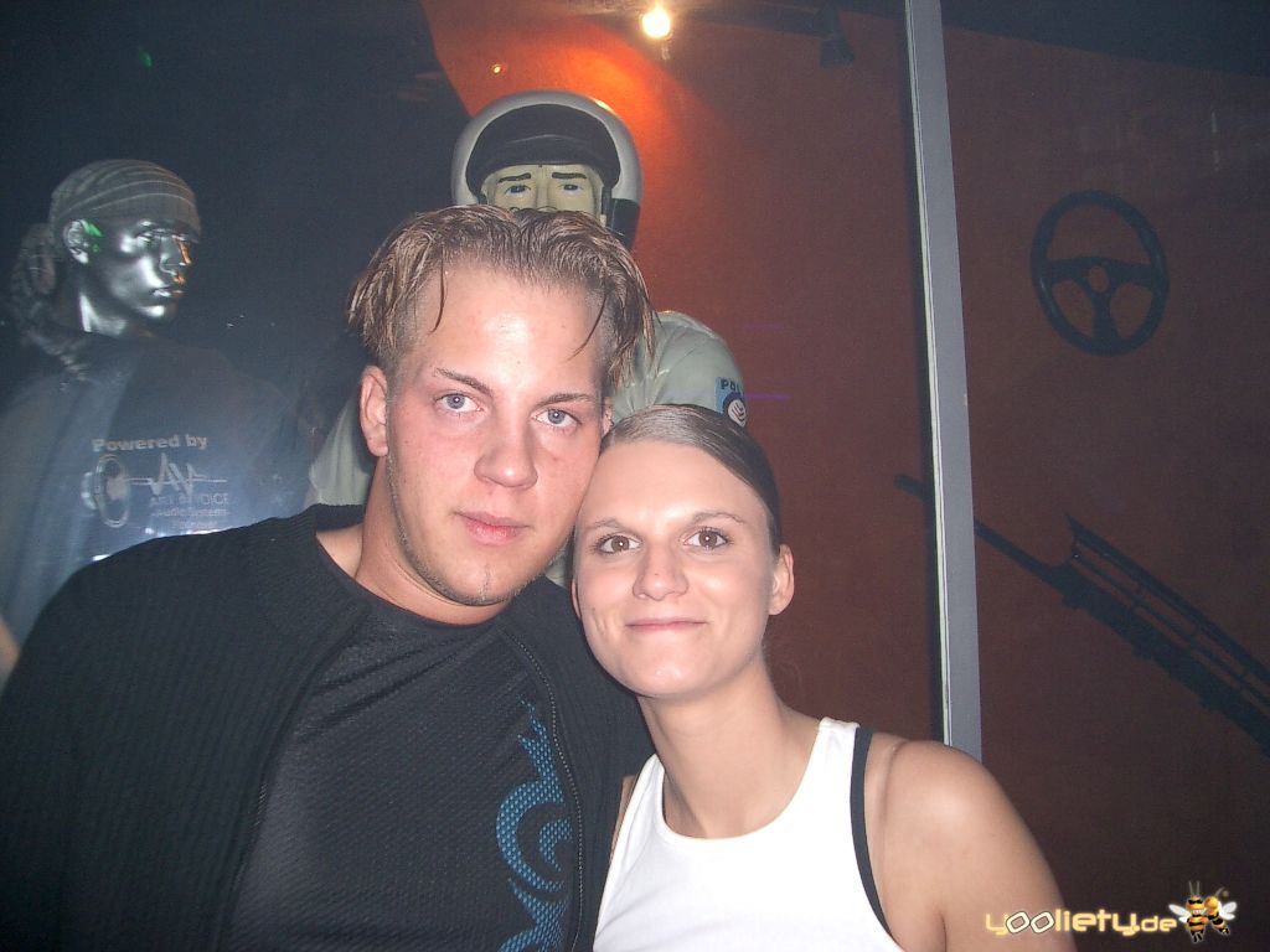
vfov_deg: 40.7
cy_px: 476
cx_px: 635
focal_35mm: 35
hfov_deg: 52.6
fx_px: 1284
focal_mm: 5.8
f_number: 2.6
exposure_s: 1/40
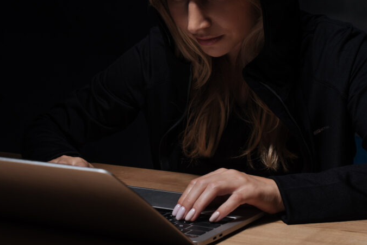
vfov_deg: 16.4
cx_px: 159
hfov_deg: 24.5
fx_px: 846
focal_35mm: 83
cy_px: 84
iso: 80
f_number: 8
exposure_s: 1/200
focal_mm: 50
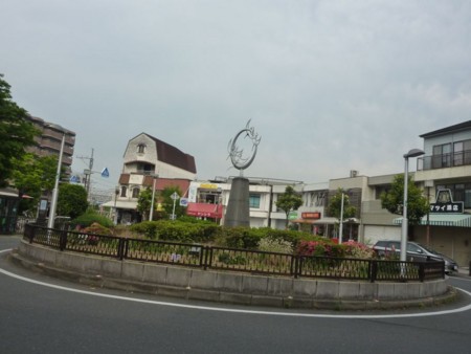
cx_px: 236
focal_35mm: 29
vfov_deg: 48.3
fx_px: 395
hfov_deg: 61.6
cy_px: 177
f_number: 4
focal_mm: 4.7
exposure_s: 1/500
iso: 125
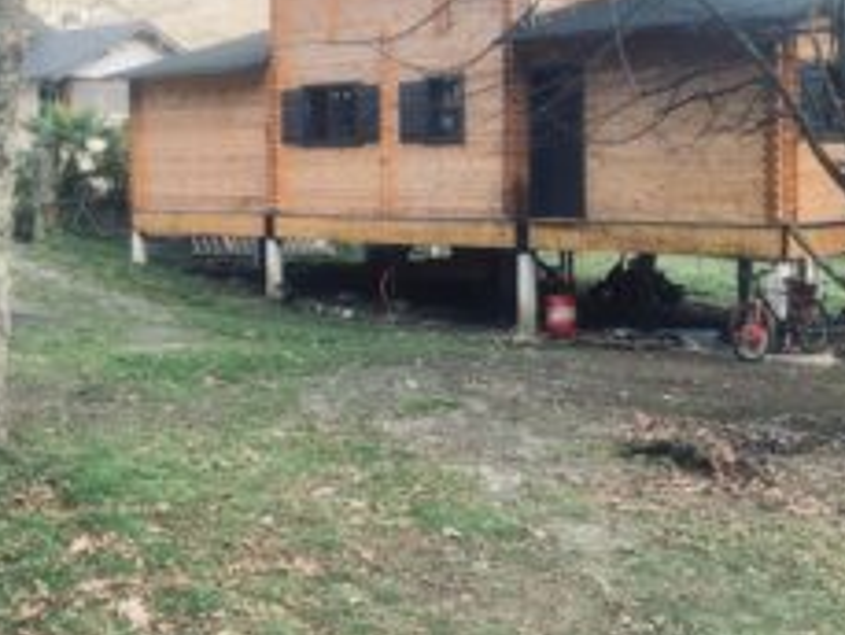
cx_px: 537
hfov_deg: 35.3
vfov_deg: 26.7
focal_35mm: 54
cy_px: 148
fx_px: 1319
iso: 25
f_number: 2.2
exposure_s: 1/104
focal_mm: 4.15
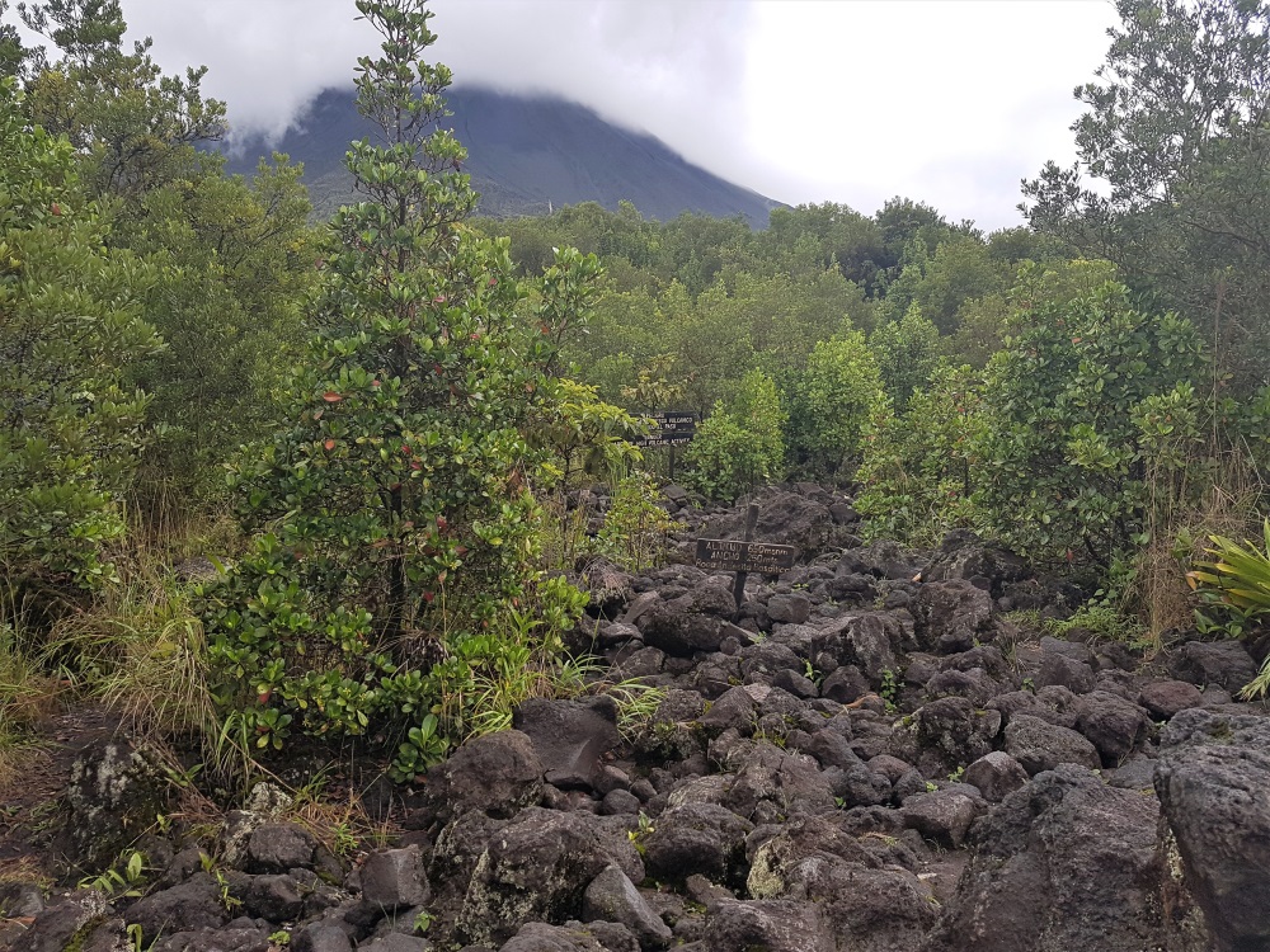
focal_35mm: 26
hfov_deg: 67.3
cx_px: 635
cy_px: 476
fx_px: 954
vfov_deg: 53.1
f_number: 1.7
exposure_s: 1/415
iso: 40
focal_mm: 4.2
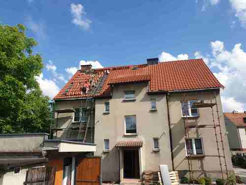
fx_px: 185
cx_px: 123
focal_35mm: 26
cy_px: 92
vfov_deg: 53.1
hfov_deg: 67.3
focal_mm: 4.3
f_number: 2.4
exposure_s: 1/1362
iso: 50
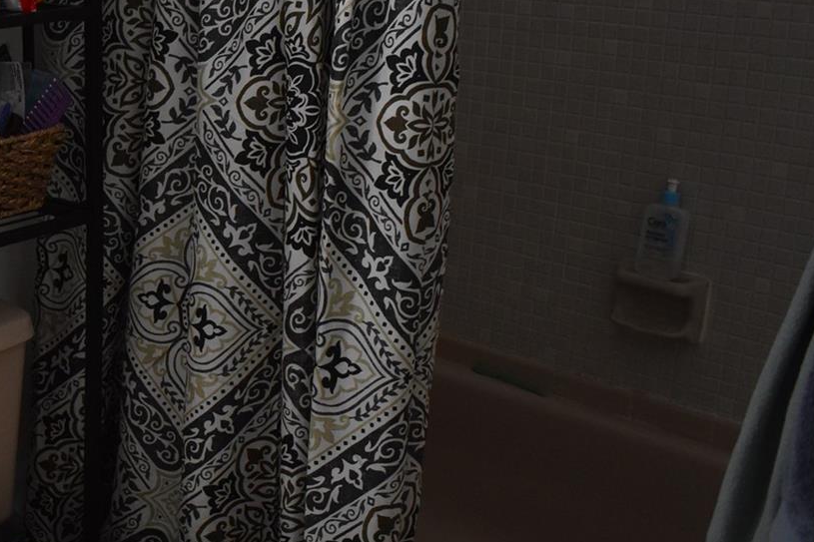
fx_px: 1198
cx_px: 26
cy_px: 235
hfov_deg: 34.6
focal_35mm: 53
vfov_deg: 25.5
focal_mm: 18
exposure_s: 1/500
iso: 2000
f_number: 3.5
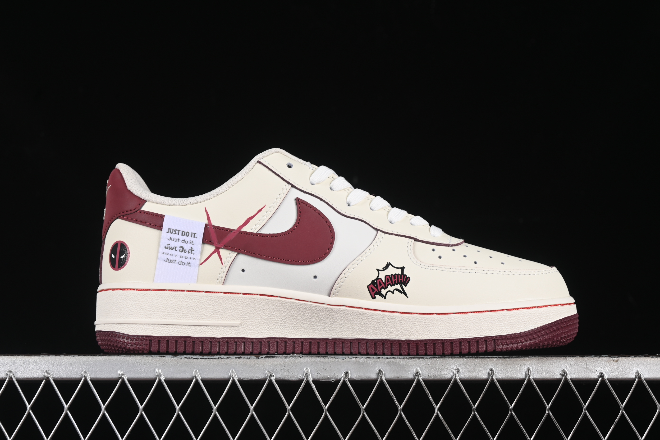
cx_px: 330
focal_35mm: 75
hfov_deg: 27.0
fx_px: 1375
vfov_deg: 18.2
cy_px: 220
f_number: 8
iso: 160
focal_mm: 50
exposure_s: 1/80
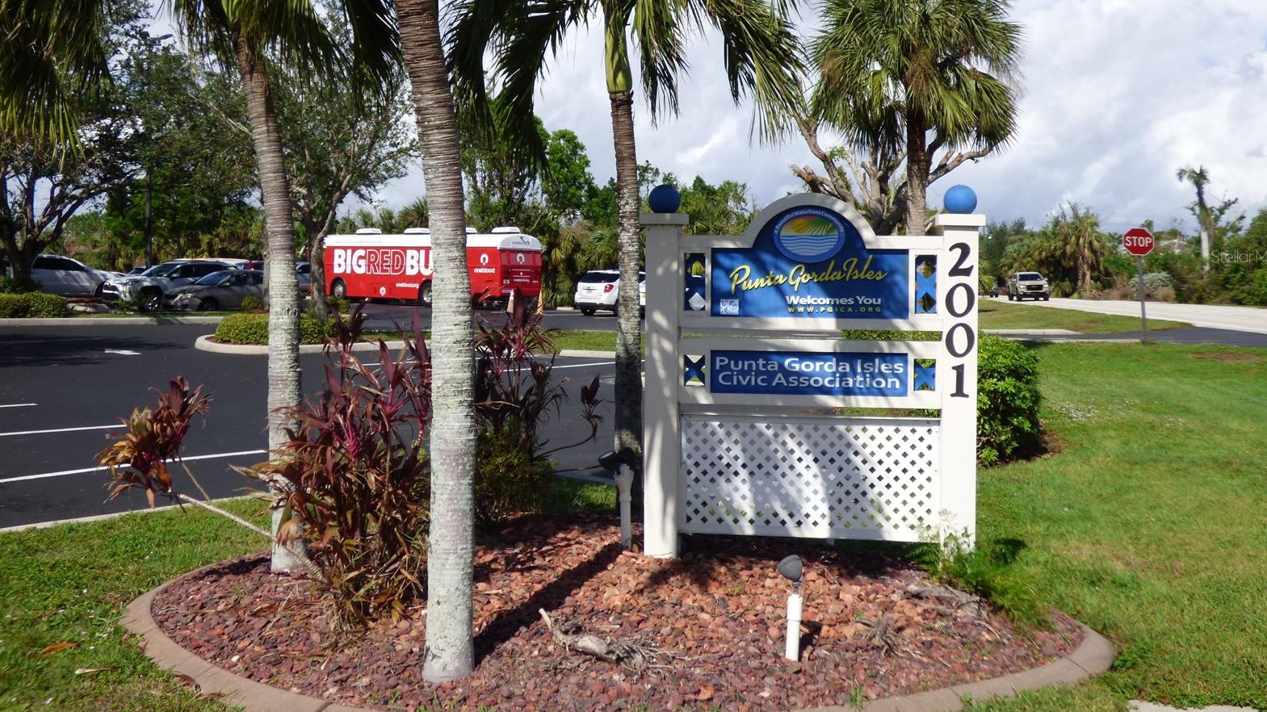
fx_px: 1344
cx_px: 641
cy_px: 256
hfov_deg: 50.5
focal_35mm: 40
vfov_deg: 29.5
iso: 100
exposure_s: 1/1600
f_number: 3.5
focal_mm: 6.47
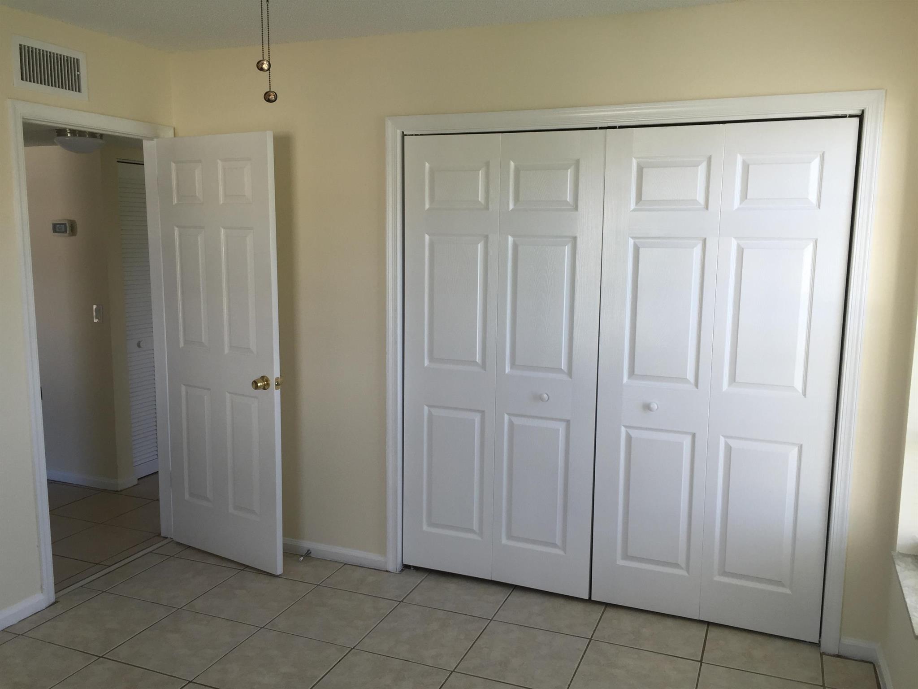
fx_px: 769
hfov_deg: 61.7
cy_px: 344
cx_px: 459
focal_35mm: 29
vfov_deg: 48.2
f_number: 2.2
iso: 40
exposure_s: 1/120
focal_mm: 4.15
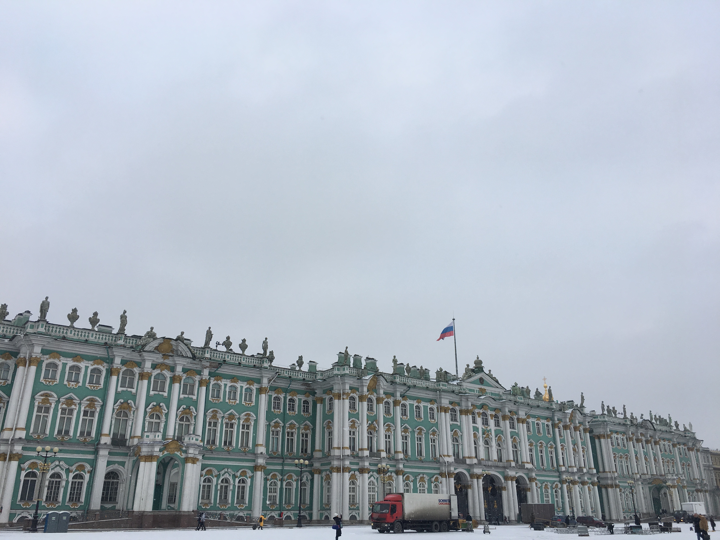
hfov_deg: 61.7
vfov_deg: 48.2
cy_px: 270
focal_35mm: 29
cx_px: 360
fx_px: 603
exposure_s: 1/384
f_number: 2.2
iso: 25
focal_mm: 4.15
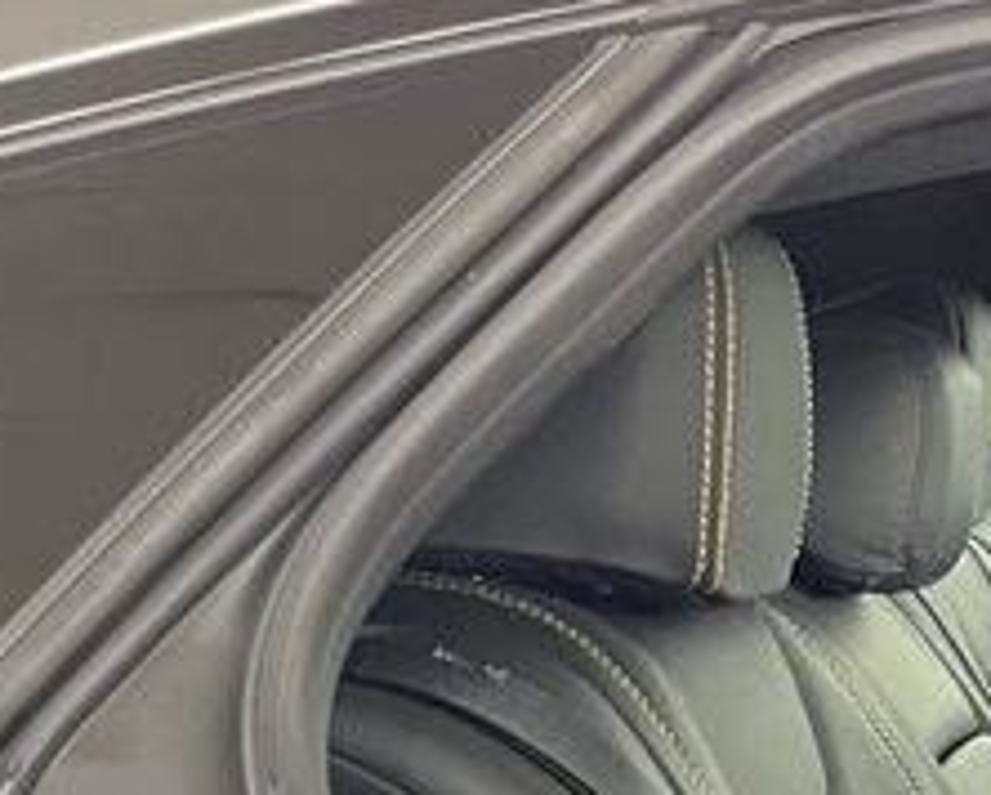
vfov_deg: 11.9
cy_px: 1554
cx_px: 1969
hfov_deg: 13.9
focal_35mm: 117
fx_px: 3435
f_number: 1.6
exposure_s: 1/60
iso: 500
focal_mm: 5.1
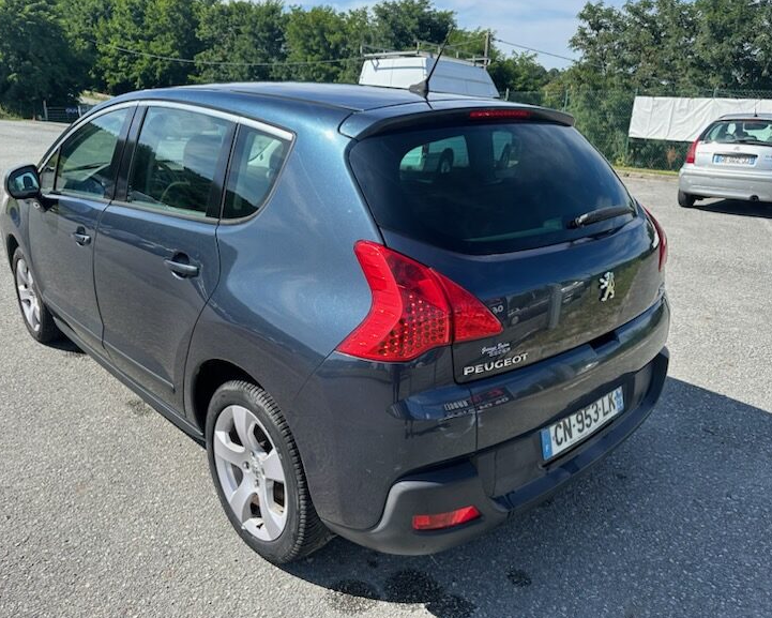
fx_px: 594
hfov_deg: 66.0
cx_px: 367
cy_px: 302
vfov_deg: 54.9
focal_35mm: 26
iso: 80
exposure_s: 1/2525
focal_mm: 6.86
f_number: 1.78
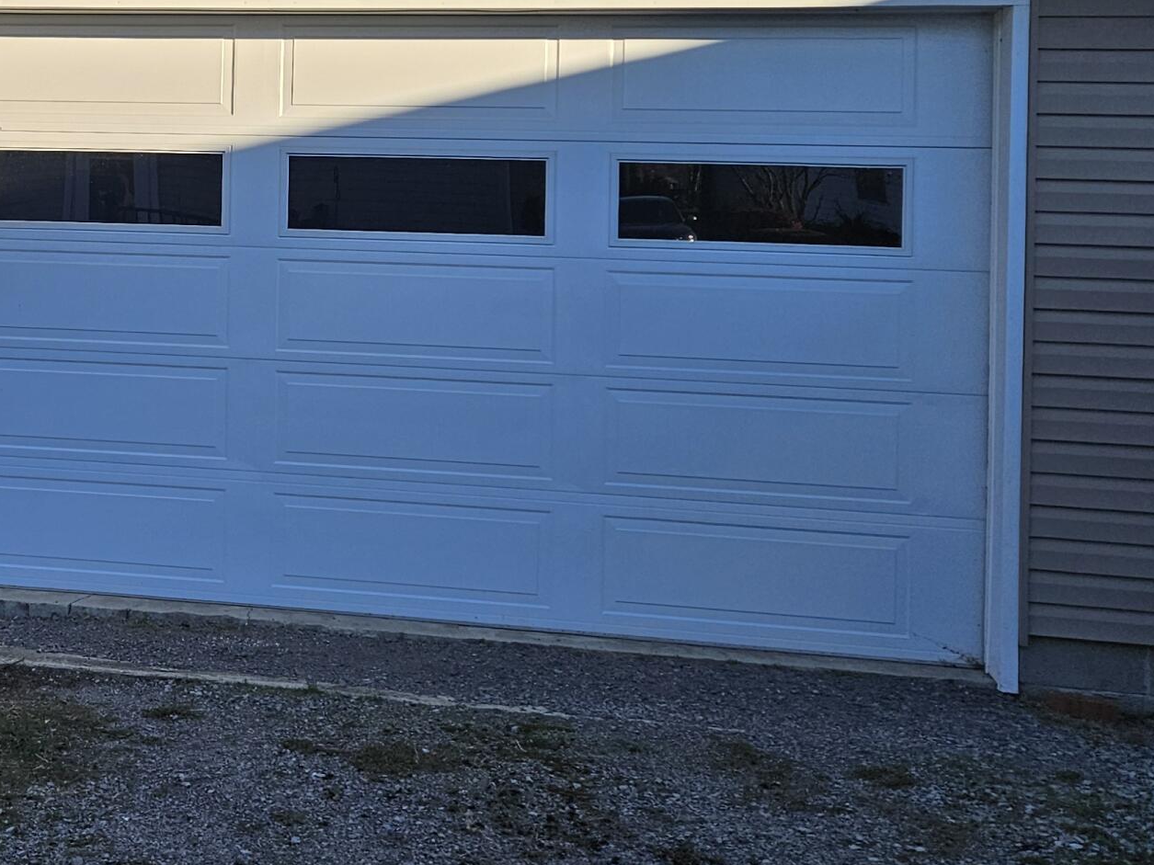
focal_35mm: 55
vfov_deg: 26.0
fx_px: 1833
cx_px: 154
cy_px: 151
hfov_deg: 33.4
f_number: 1.8
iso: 32
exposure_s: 1/1433
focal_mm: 5.4
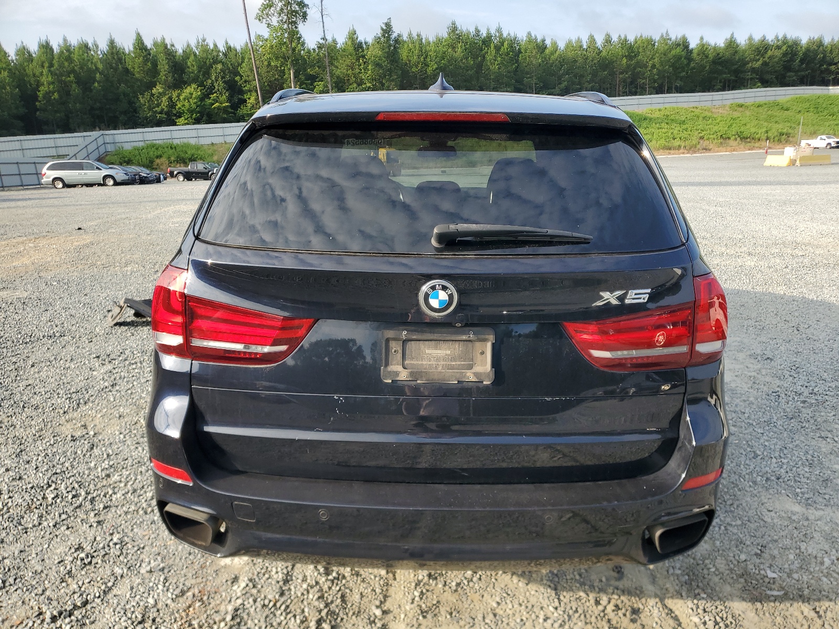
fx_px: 630
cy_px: 314
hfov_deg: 67.3
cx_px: 420
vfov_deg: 53.1
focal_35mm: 26
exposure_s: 1/1250
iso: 50
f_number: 1.5
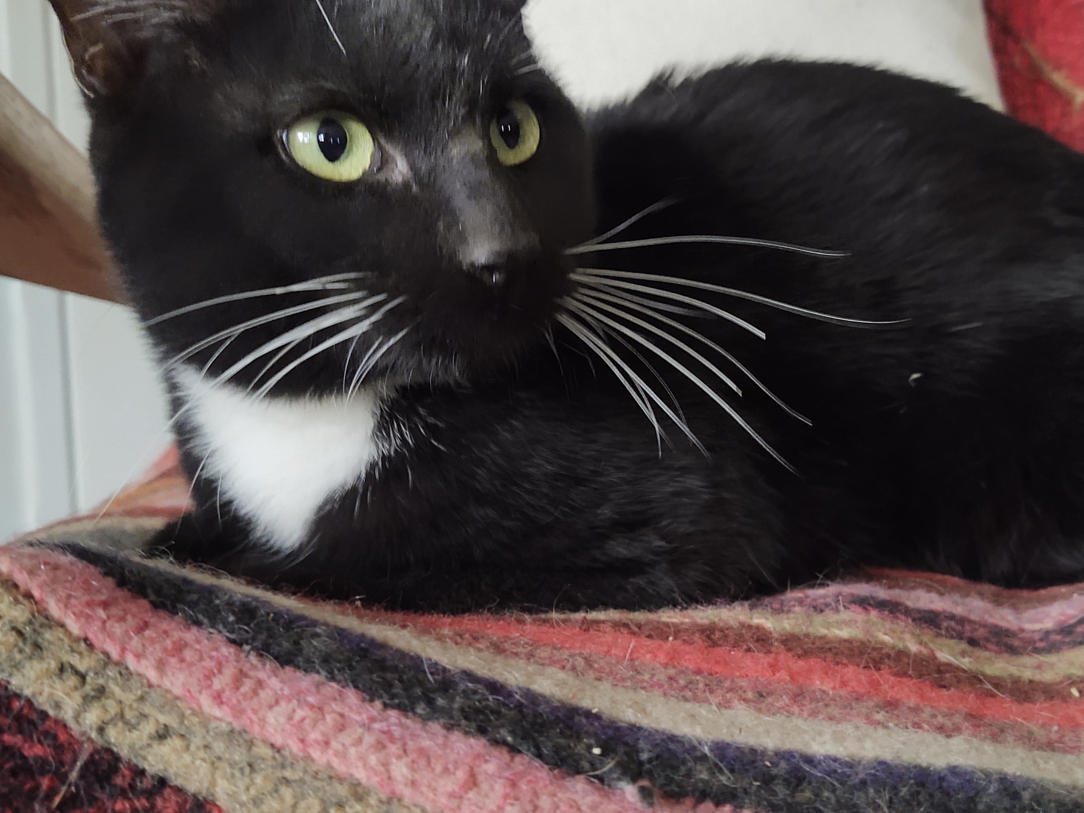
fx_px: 1221
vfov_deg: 36.8
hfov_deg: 47.8
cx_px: 609
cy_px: 375
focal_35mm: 39
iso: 406
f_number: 1.7
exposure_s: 1/25
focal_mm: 4.75
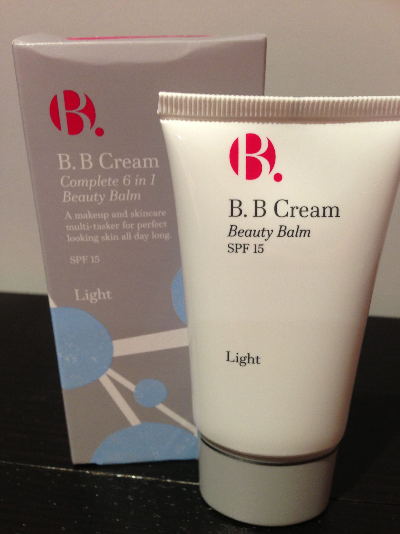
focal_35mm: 33
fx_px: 508
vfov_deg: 55.4
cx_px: 200
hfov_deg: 42.9
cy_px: 267
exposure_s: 1/20
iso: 125
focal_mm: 4.13
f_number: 2.4
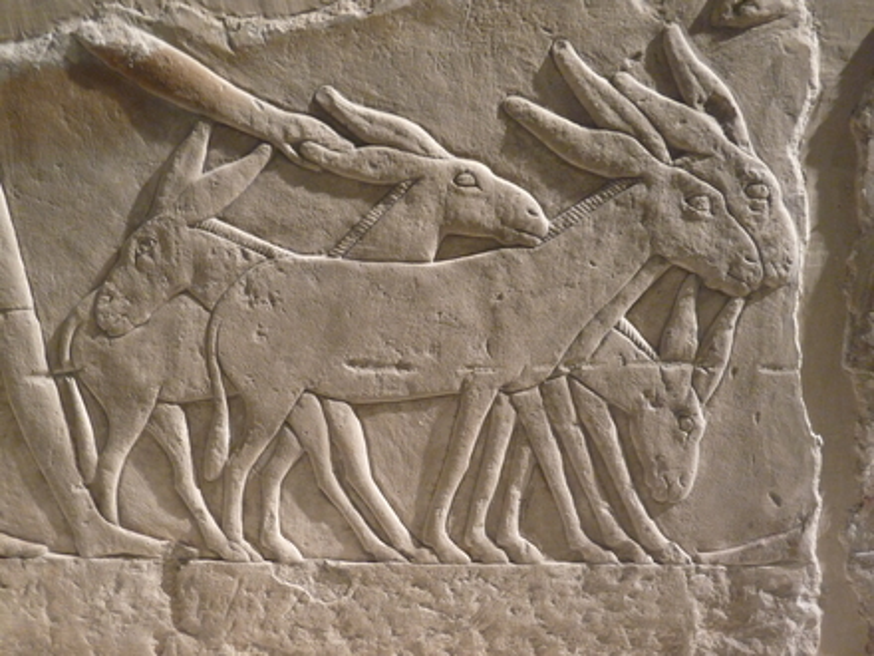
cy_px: 328
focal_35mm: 27
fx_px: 682
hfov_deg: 65.3
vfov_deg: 51.4
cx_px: 437
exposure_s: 1/15
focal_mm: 4.8
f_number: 2.8
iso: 400
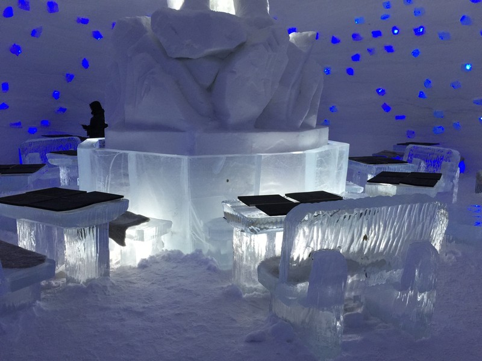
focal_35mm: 29
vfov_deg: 48.2
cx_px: 241
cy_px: 180
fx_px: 404
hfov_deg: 61.7
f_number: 2.2
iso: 50
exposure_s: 1/15
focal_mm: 4.15
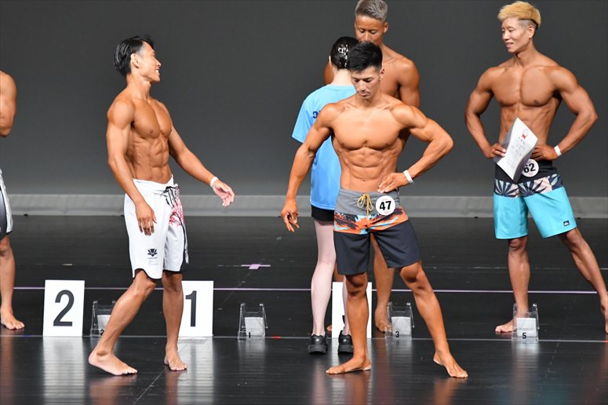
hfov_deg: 6.5
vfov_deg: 4.4
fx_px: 5317
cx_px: 304
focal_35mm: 315
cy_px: 202
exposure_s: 1/400
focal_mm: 210
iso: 4000
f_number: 5.6
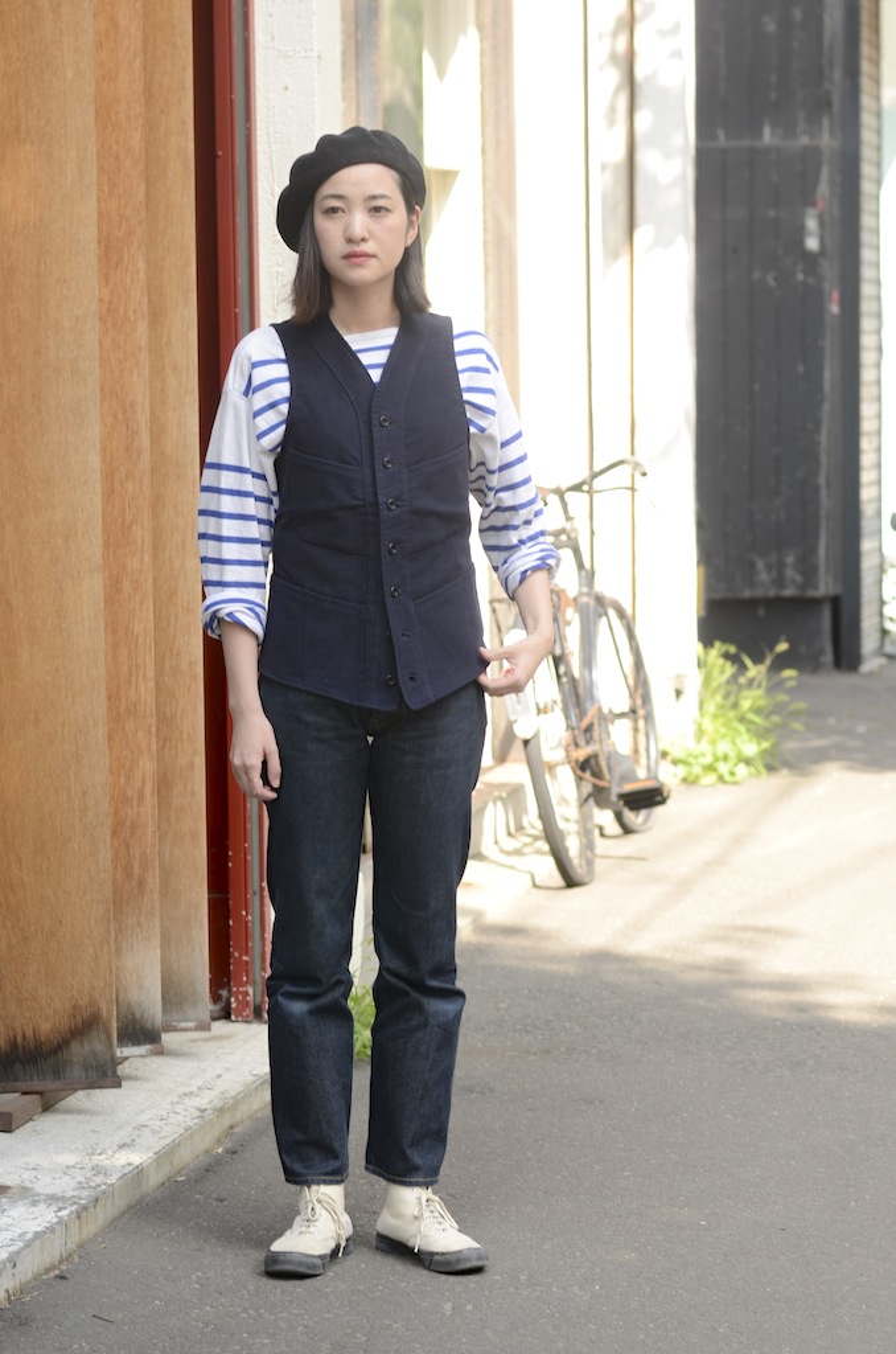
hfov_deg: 10.7
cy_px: 677
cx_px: 448
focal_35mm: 128
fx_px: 4782
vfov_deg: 16.1
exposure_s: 1/160
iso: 125
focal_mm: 85
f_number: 2.2
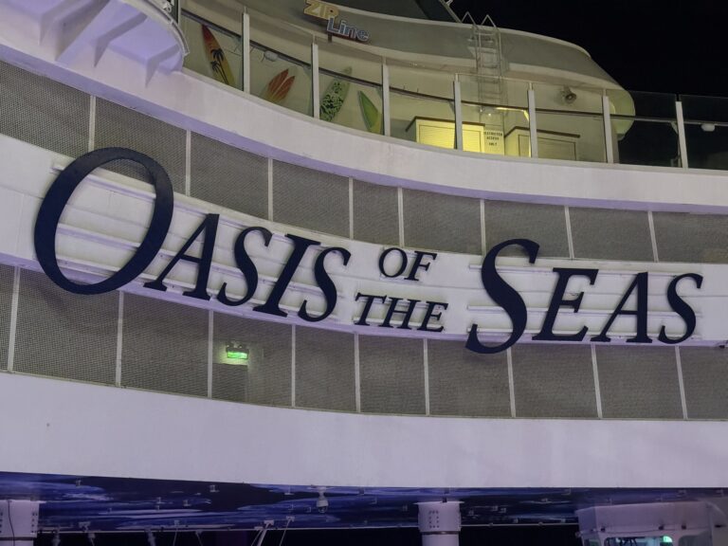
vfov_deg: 30.3
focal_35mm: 48
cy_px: 273
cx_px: 364
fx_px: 1009
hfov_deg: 39.7
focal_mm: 6.76
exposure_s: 1/20
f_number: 1.78
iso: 640
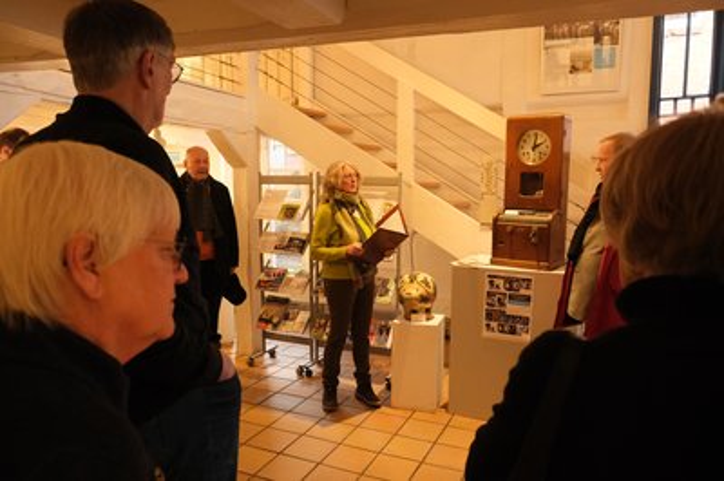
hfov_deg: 67.4
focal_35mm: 27
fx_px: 543
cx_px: 362
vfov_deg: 47.9
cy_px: 240
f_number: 5
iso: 6400
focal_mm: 18
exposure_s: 1/160
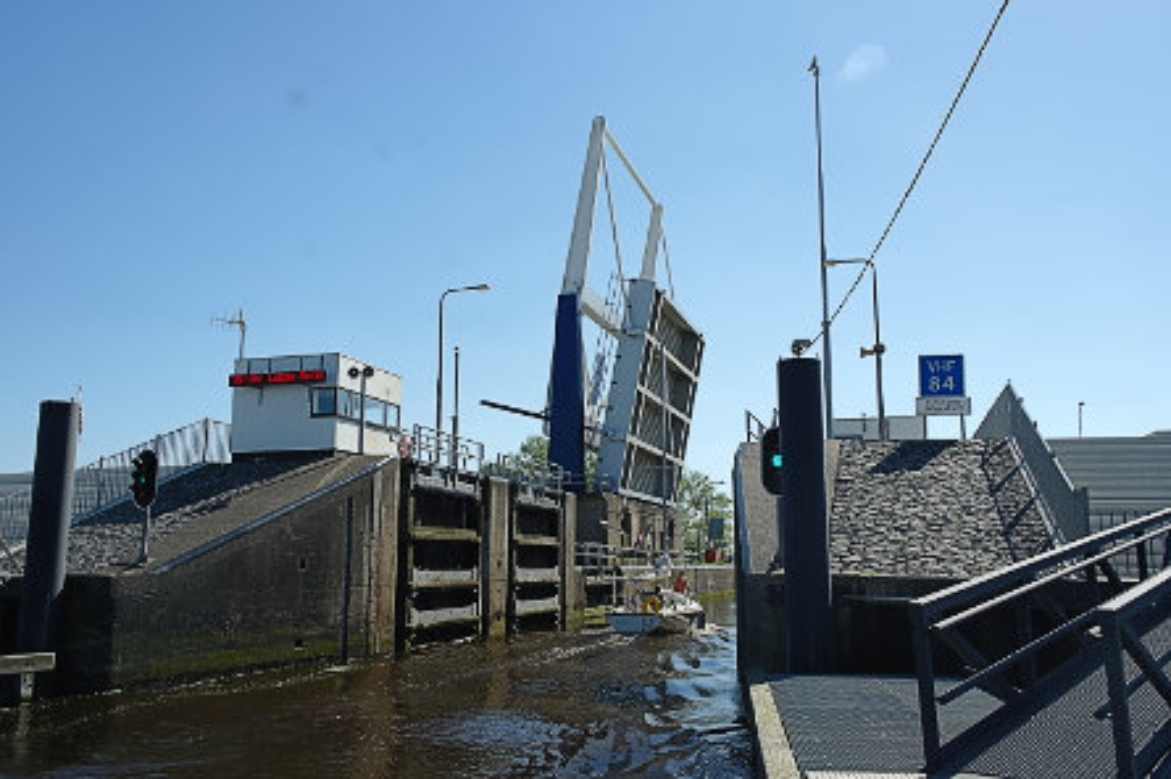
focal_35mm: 29
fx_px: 943
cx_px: 586
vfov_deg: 44.9
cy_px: 390
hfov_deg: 63.7
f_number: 9.5
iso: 100
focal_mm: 19
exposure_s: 1/160
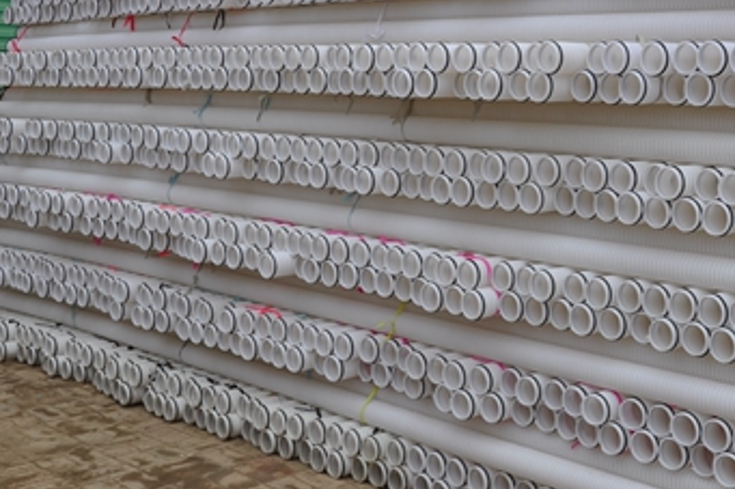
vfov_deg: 23.1
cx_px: 563
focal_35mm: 58
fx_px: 1184
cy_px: 124
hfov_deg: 33.7
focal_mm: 24
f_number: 7.1
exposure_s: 1/200
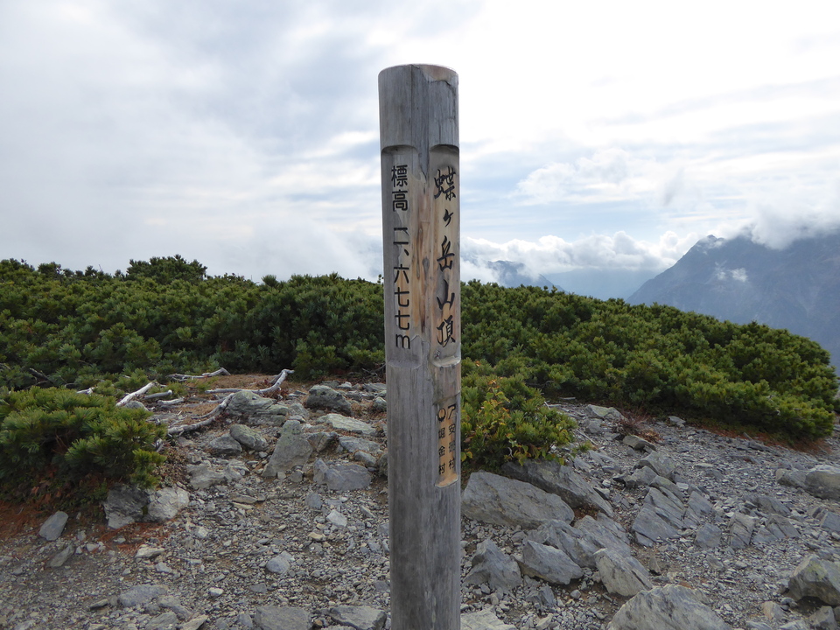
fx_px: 607
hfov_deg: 69.4
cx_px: 420
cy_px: 315
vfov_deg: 54.9
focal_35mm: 25
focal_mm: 4.3
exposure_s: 1/1000
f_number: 3.3
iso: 160
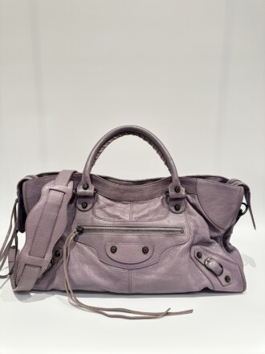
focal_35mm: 24
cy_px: 177
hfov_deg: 56.8
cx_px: 132
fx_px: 245
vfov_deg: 71.6
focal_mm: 6.86
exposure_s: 1/50
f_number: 1.78
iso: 125
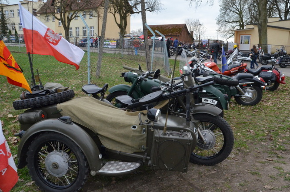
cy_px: 97
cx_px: 138
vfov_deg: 39.2
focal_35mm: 34
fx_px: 270
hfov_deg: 56.5
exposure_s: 1/320
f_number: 9
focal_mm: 21
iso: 1600
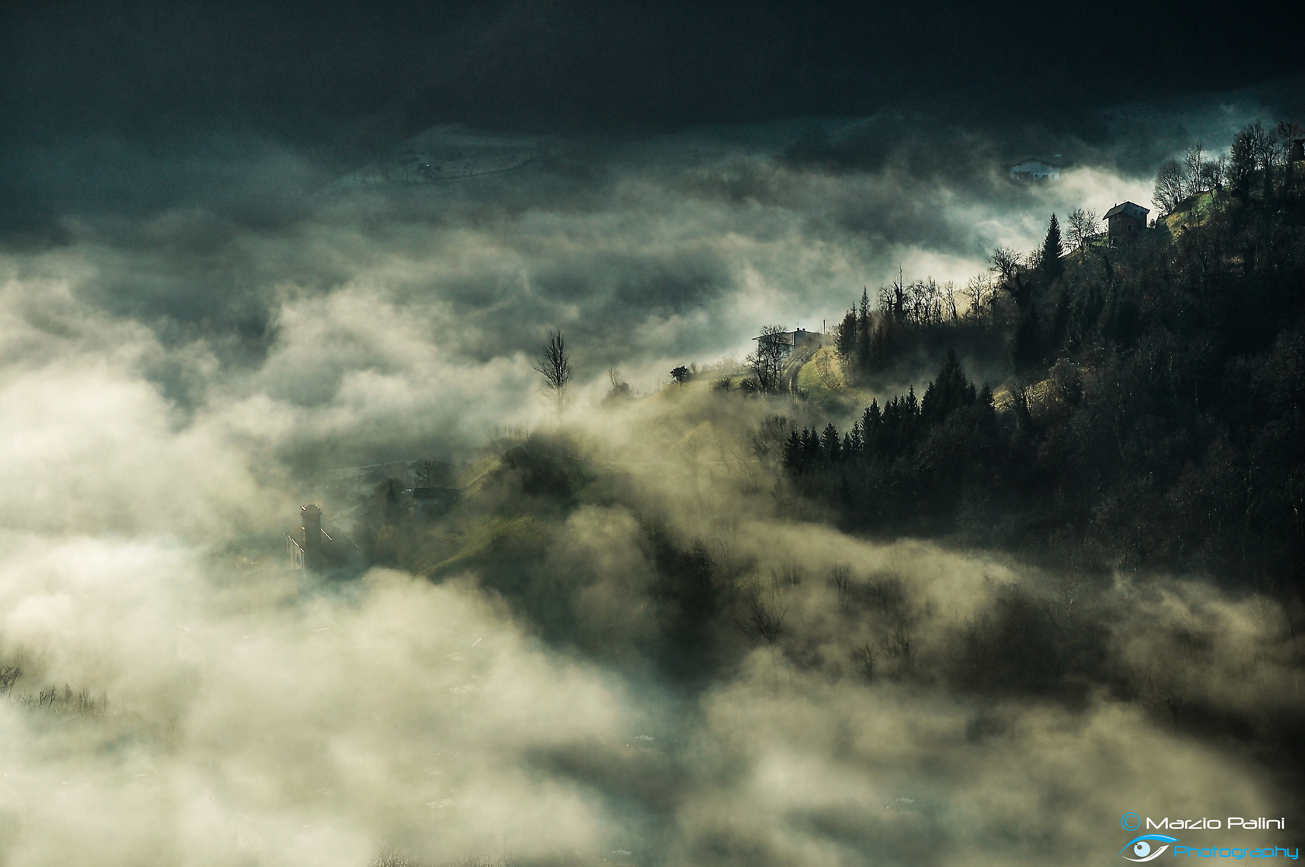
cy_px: 434
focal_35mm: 105
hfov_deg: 19.5
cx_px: 652
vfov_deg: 13.0
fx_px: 3802
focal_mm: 70
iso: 200
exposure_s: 1/640
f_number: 6.3
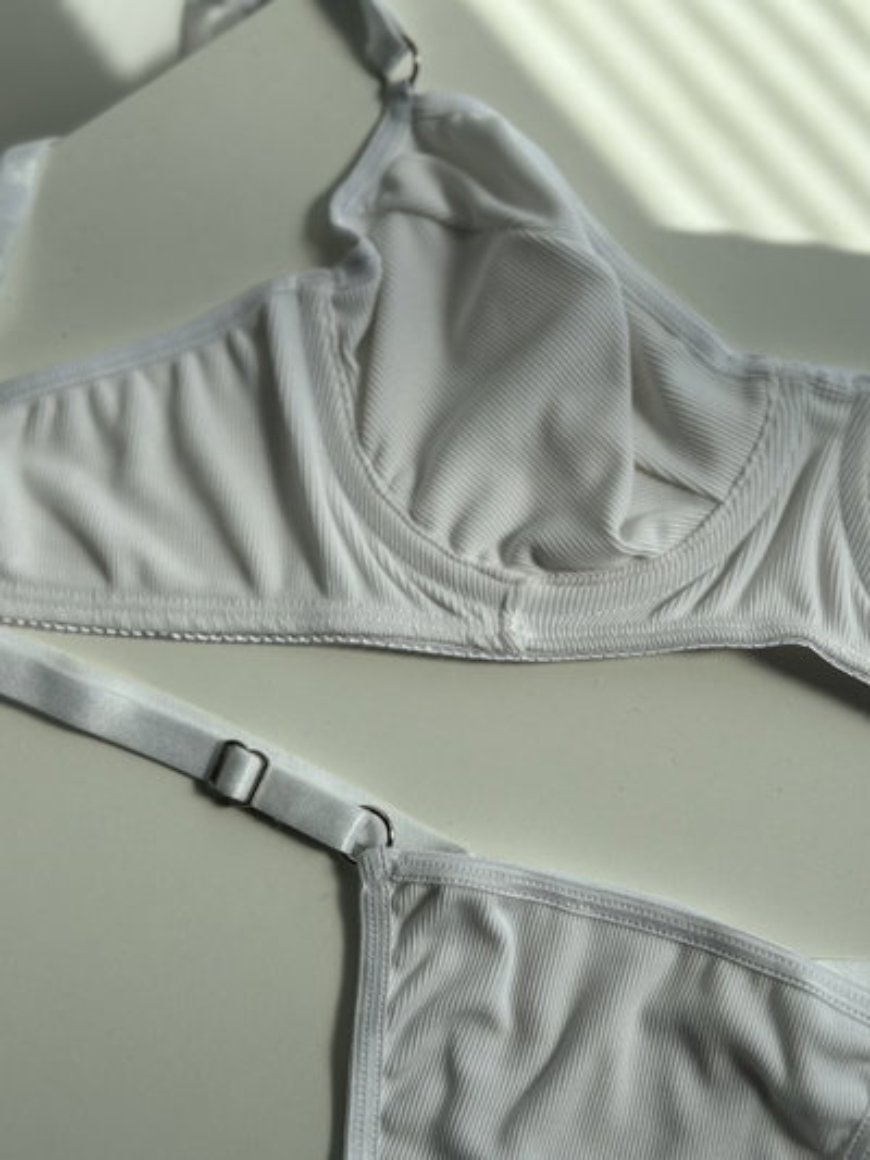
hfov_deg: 30.3
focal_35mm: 48
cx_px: 435
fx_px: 1608
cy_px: 580
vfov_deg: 39.6
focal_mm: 6.86
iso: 100
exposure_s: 1/2304
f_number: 1.78
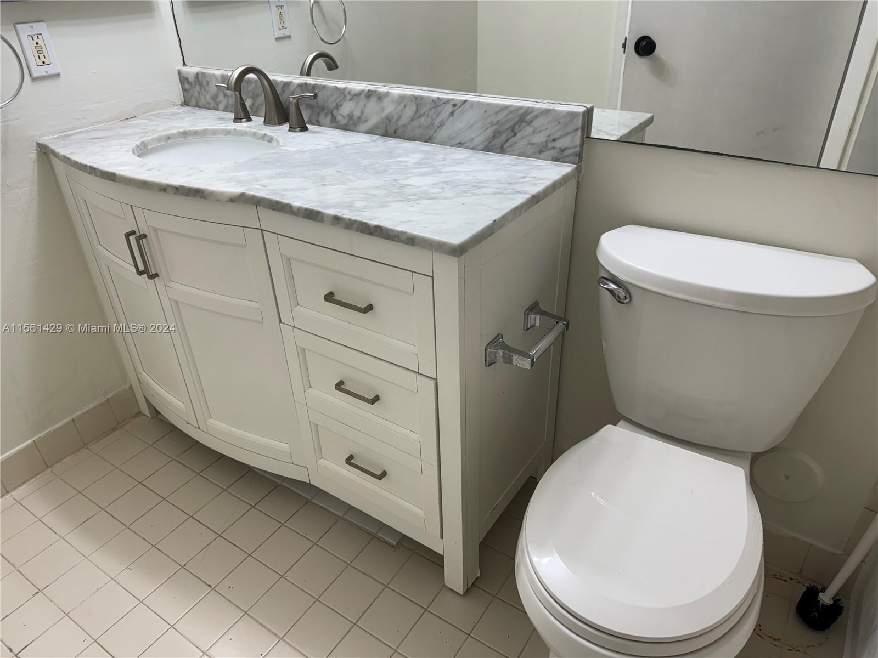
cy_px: 329
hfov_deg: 71.6
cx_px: 439
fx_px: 609
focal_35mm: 24
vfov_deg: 56.8
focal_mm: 6.86
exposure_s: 1/120
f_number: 1.78
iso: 50
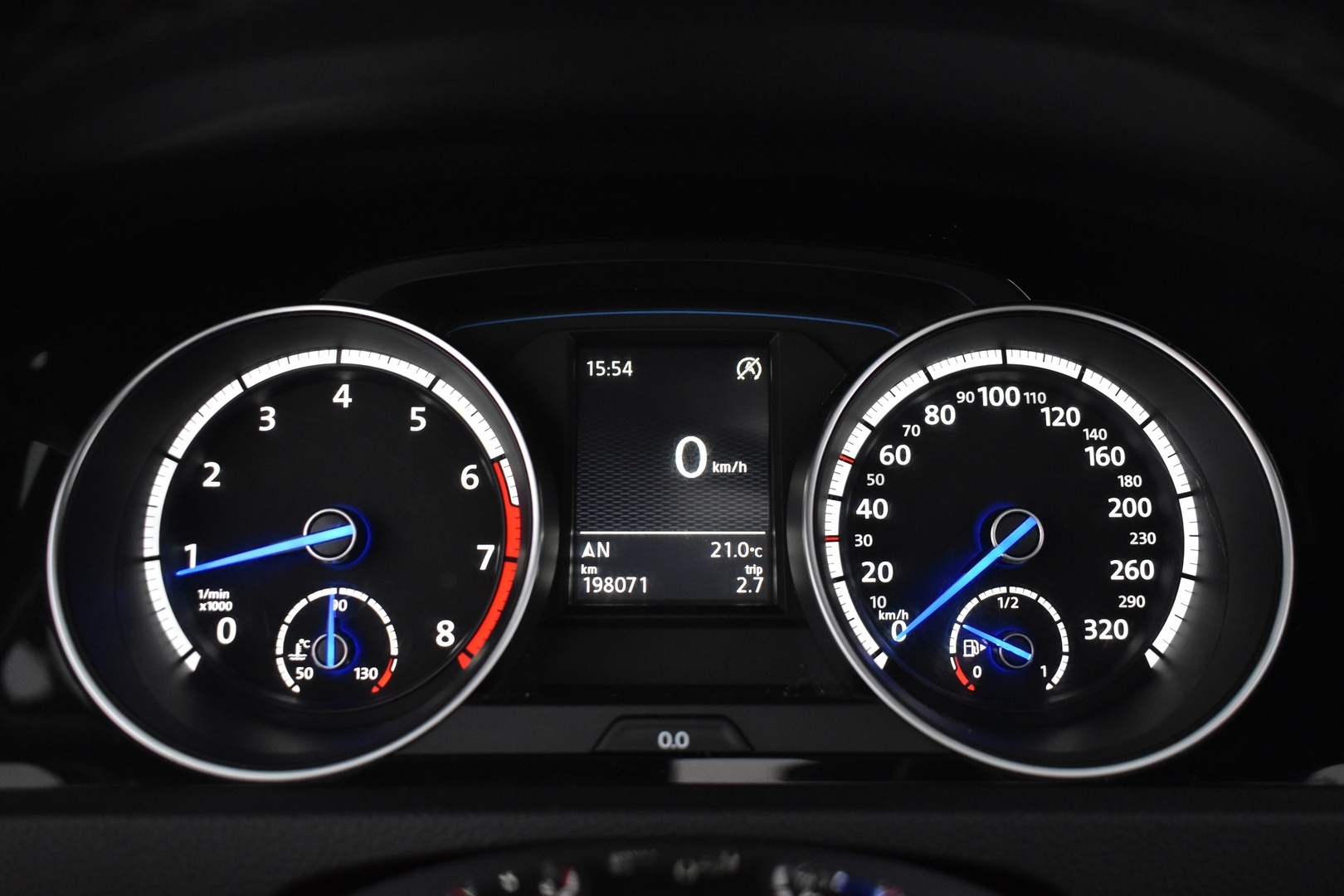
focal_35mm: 34
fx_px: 1288
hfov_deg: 55.1
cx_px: 672
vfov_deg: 38.4
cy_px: 448
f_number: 3.8
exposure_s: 1/40
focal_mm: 23
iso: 2500
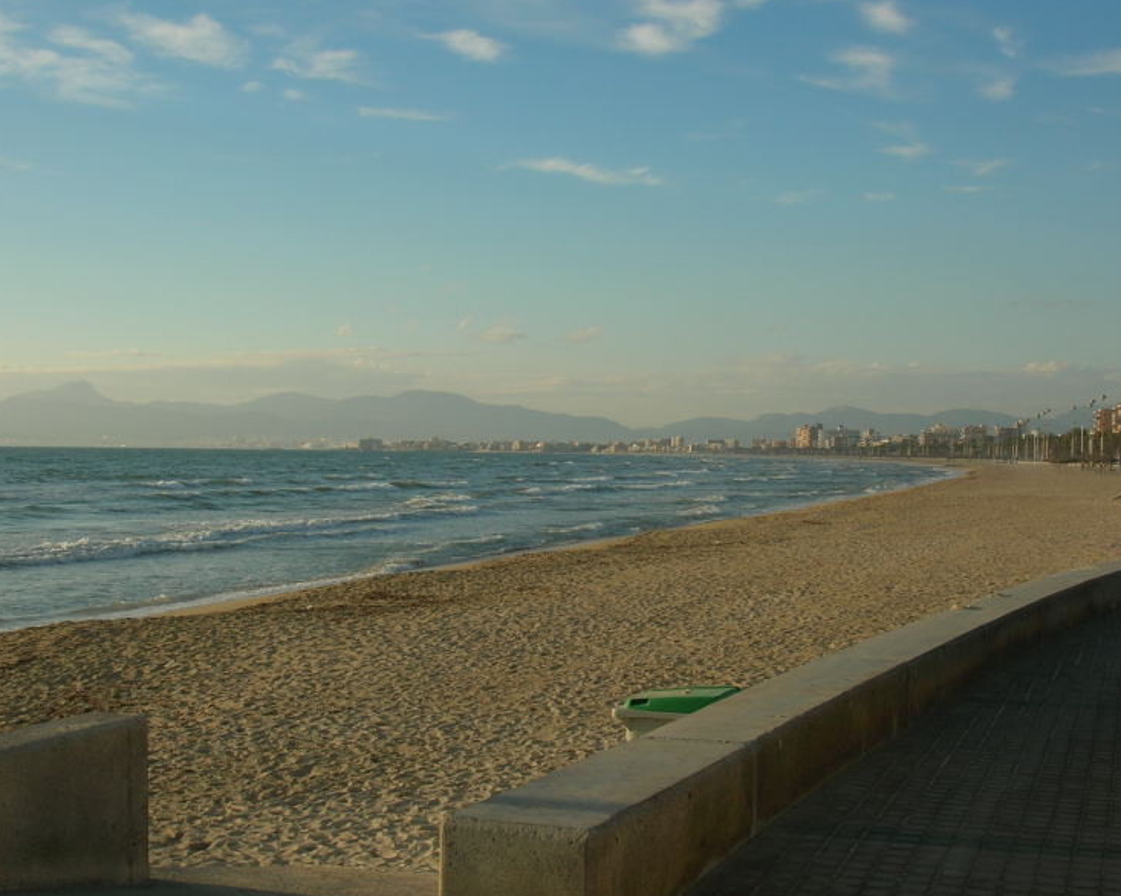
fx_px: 1625
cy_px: 452
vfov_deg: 30.8
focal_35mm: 49
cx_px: 578
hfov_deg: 38.1
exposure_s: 1/287
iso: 50
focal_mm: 7.7
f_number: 5.4
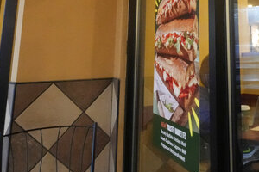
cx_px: 215
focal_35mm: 41
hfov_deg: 44.6
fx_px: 295
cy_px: 3
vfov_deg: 30.5
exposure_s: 1/20
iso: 10000
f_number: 18
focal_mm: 12
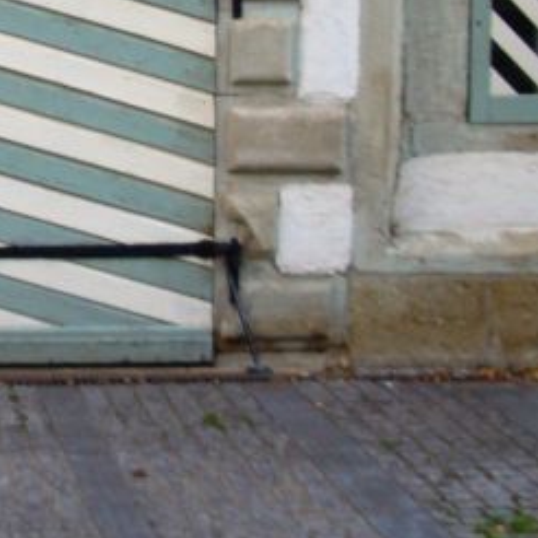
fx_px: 2075
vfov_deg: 14.6
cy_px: 9
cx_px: -112
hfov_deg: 14.3
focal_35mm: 118
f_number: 2.8
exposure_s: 1/40
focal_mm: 6.8
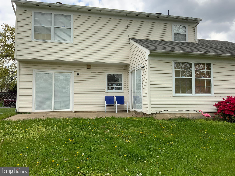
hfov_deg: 61.7
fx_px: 197
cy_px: 88
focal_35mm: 29
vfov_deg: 48.2
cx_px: 118
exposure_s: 1/842
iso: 16
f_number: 1.8
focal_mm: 3
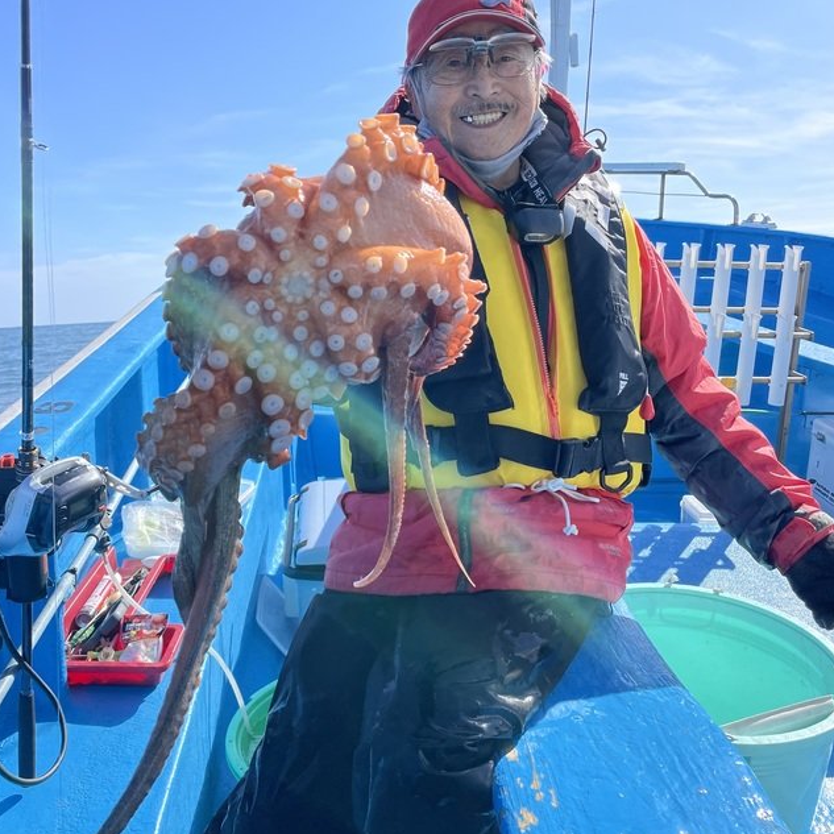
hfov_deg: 52.5
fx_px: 845
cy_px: 349
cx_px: 415
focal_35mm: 31
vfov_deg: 52.3
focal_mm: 4.2
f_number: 1.6
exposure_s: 1/2882
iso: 32
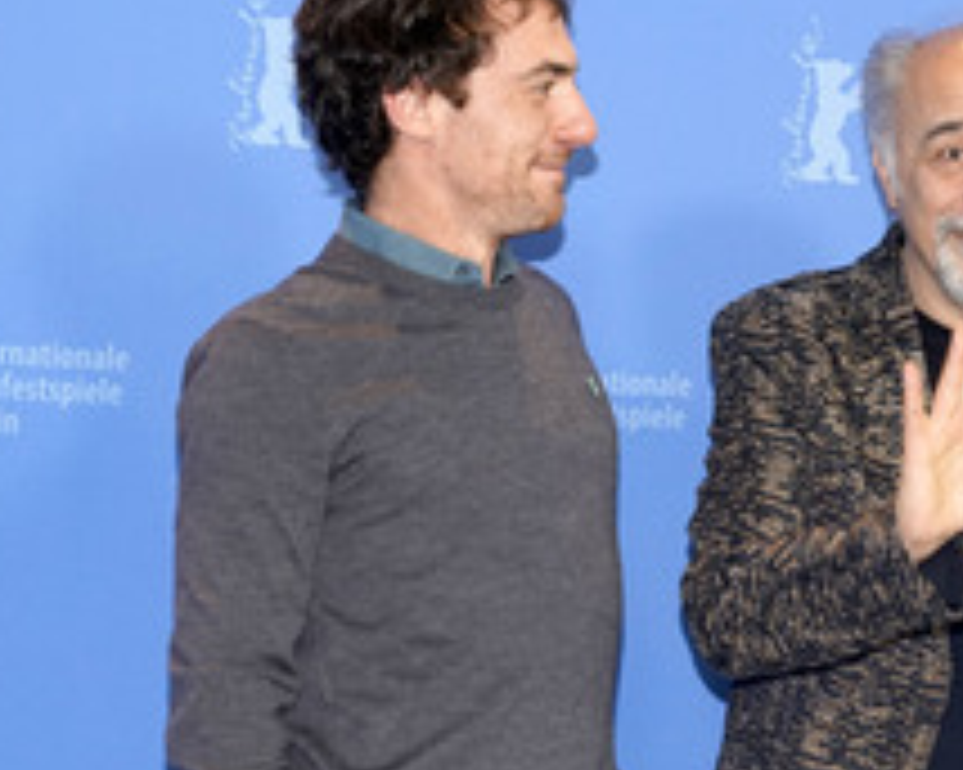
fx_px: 4216
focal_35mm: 148
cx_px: 947
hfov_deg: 12.9
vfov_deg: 10.4
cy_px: 554
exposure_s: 1/160
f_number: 5.6
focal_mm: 75
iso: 1600
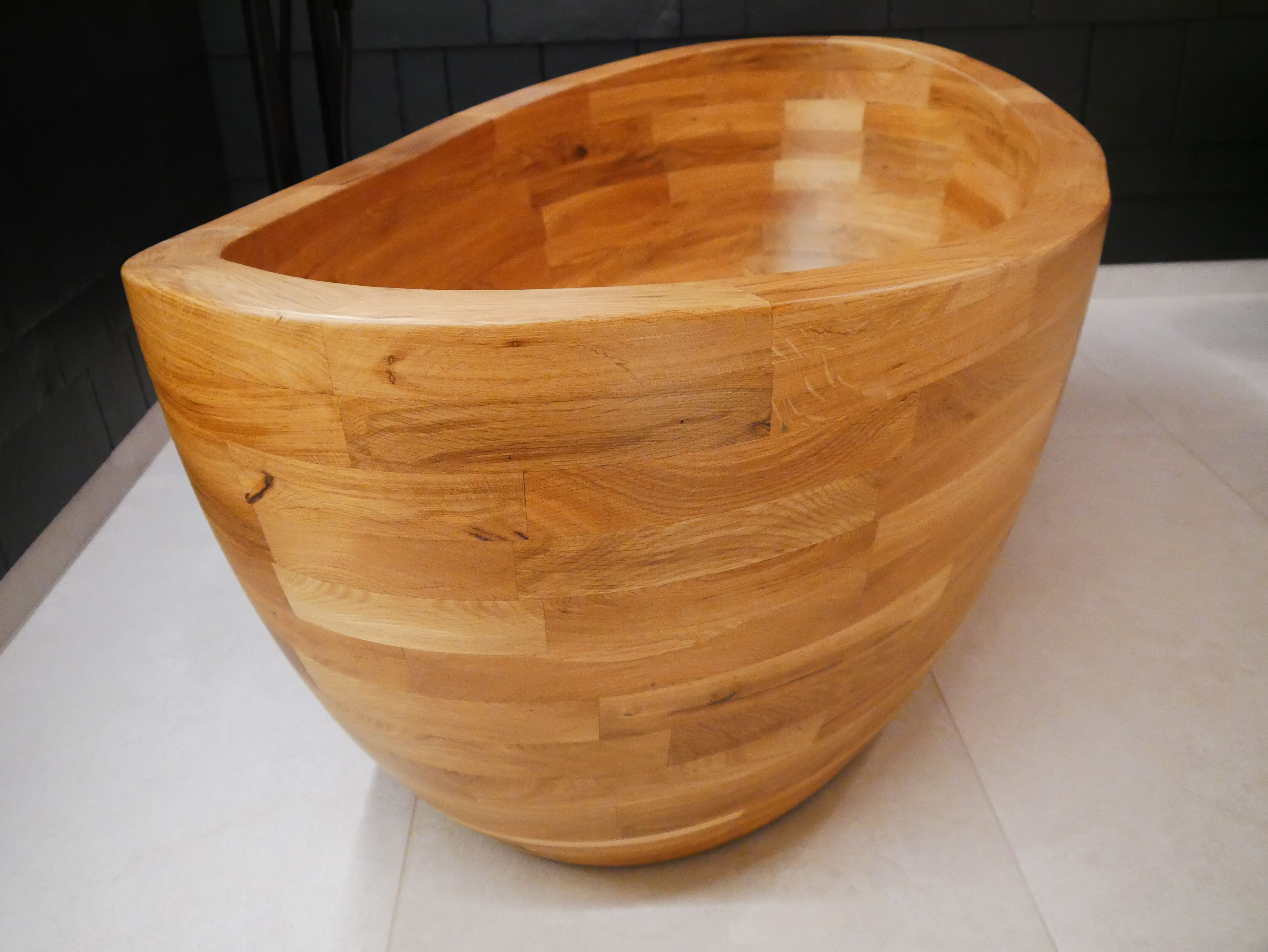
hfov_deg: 53.9
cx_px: 634
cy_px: 476
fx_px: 1246
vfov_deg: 41.8
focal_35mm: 34
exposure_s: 1/60
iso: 3200
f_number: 4
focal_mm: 17
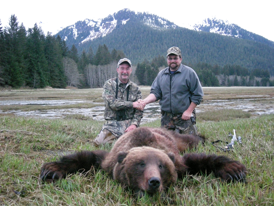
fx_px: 348
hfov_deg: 42.9
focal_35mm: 44
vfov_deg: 32.9
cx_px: 137
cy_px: 103
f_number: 3.1
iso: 400
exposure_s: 1/47.4
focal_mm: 7.1
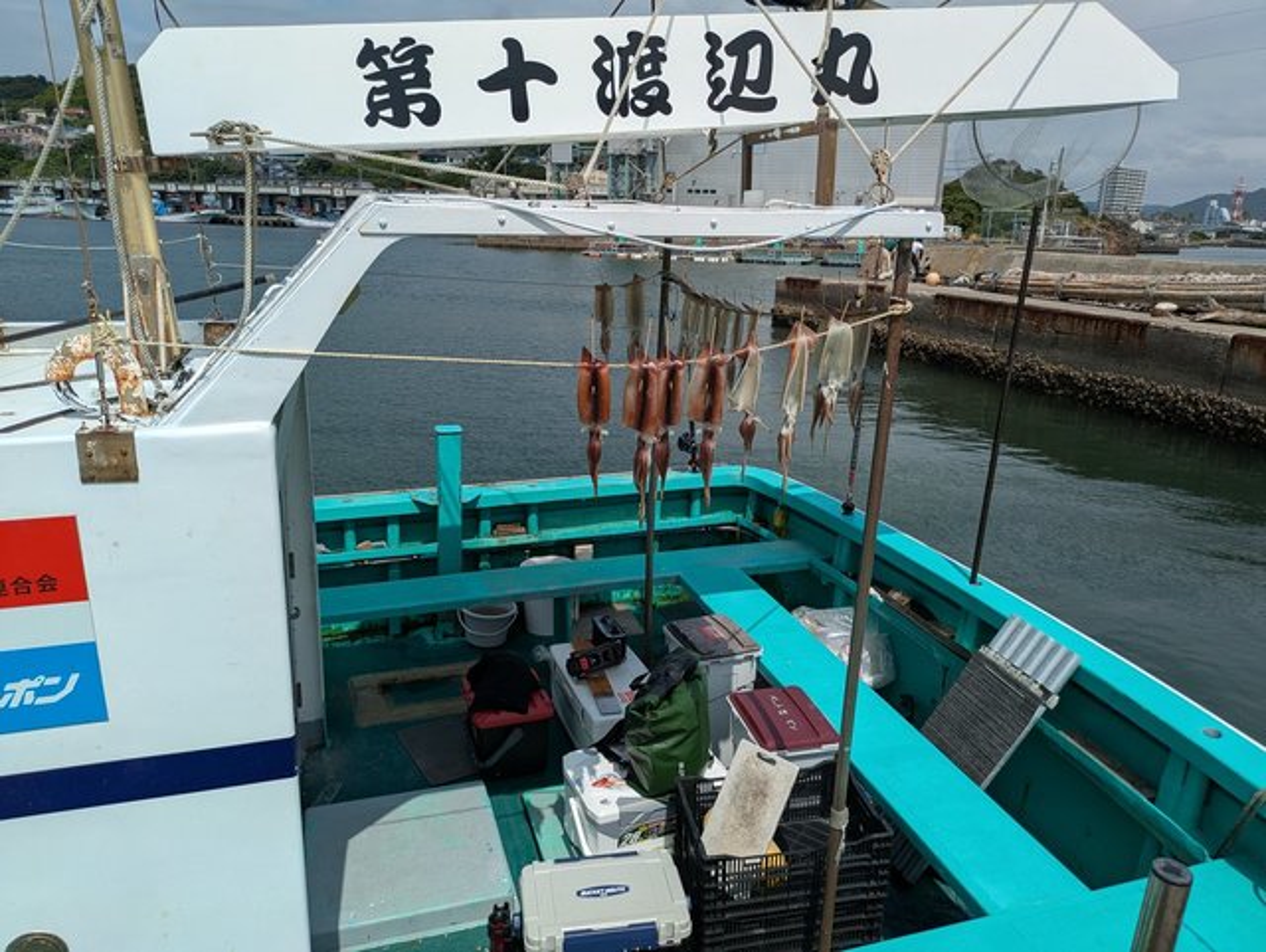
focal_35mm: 25
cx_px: 633
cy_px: 476
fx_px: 915
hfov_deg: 69.4
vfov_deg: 54.9
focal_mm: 5.43
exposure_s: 1/5464
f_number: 1.89
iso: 49
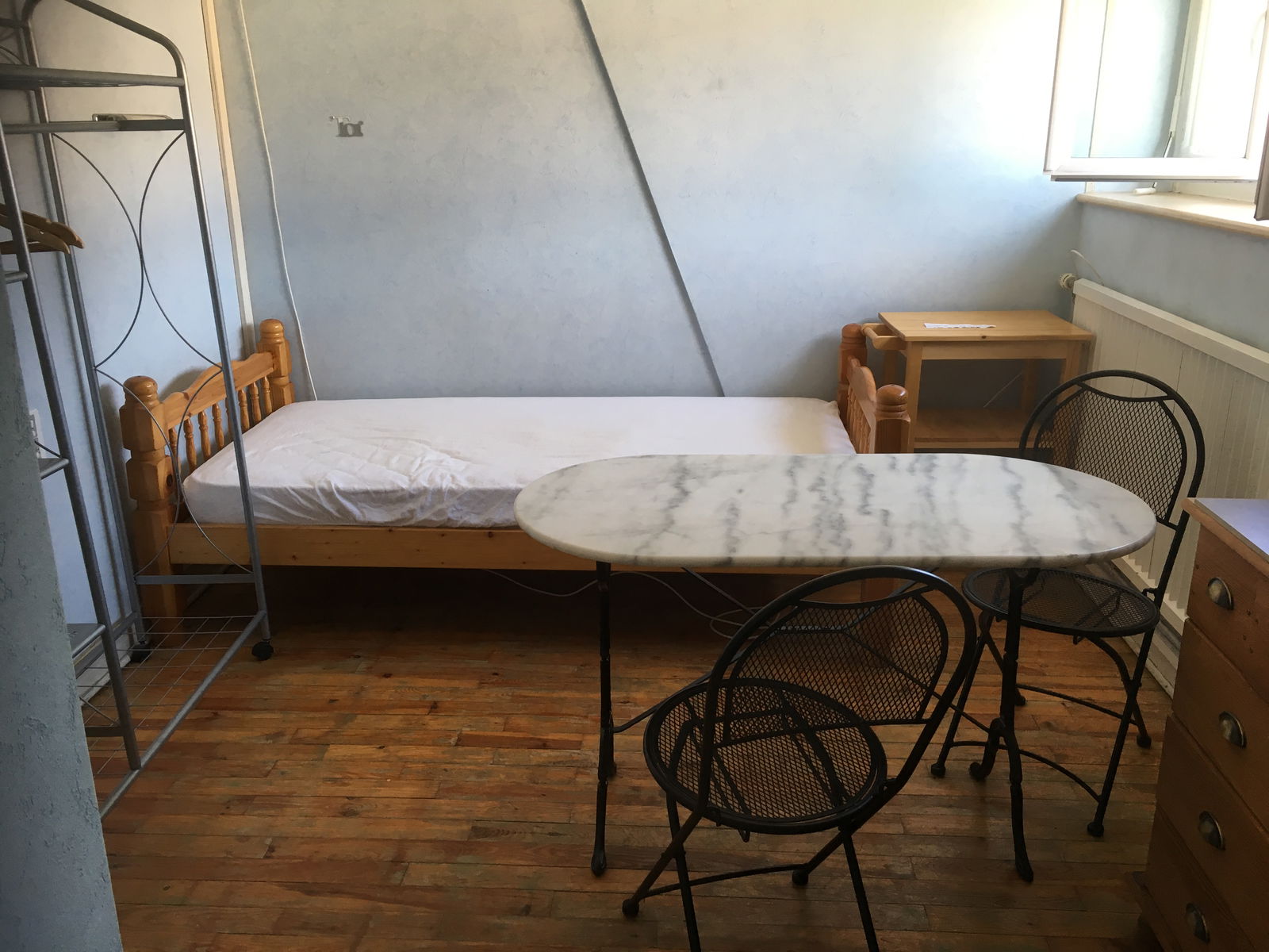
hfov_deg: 61.7
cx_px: 634
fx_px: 1063
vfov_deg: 48.2
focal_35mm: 29
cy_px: 476
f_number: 2.2
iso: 32
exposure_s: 1/33
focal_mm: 4.15
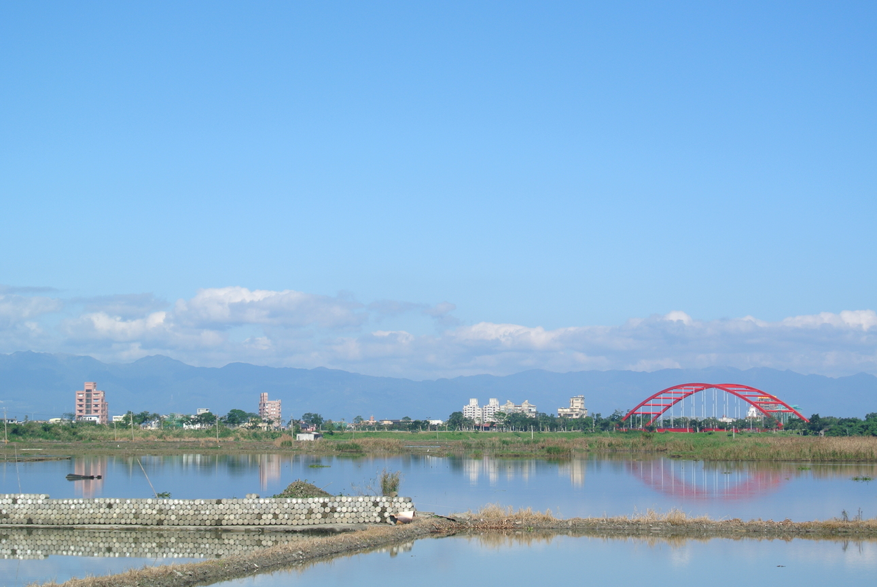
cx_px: 438
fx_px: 1975
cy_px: 294
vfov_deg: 16.9
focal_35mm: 81
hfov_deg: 25.0
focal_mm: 30
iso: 100
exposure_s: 1/500
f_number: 5.6
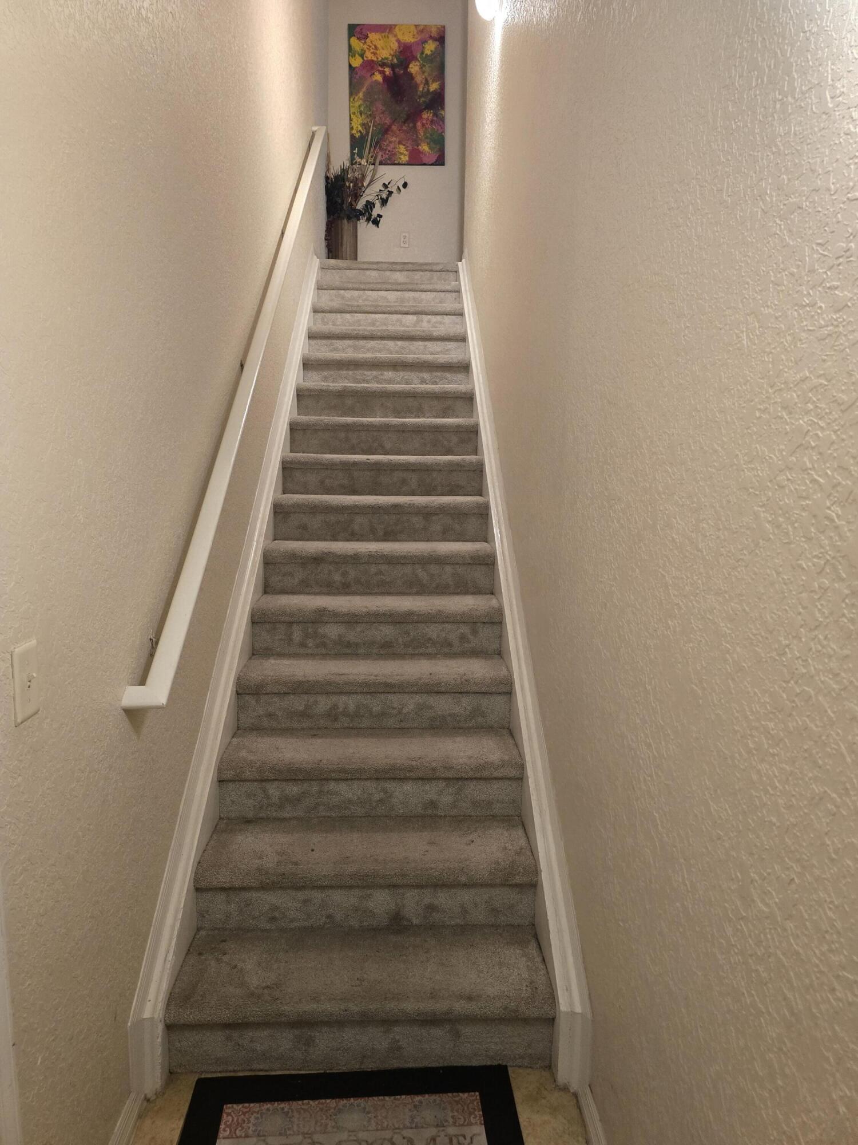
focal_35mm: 23
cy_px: 572
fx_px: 760
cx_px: 429
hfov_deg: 58.9
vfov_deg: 73.9
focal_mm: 6.3
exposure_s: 1/60
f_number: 1.7
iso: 640
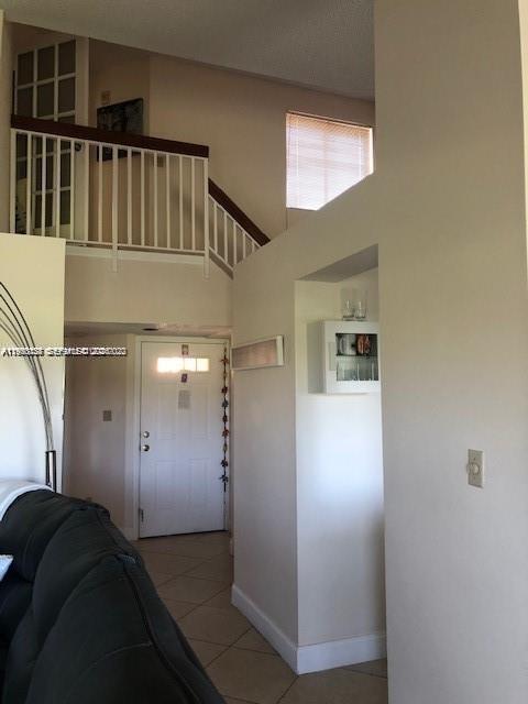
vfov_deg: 63.4
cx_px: 264
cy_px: 352
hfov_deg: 49.7
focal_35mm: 28
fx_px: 569
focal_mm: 3.99
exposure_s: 1/17
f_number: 1.8
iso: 40
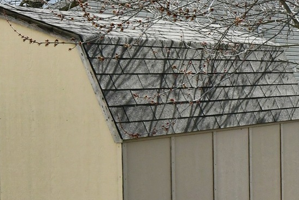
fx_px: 839
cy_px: 102
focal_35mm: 101
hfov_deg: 17.0
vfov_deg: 13.6
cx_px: 520
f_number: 11
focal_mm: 18
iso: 640
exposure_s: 1/500
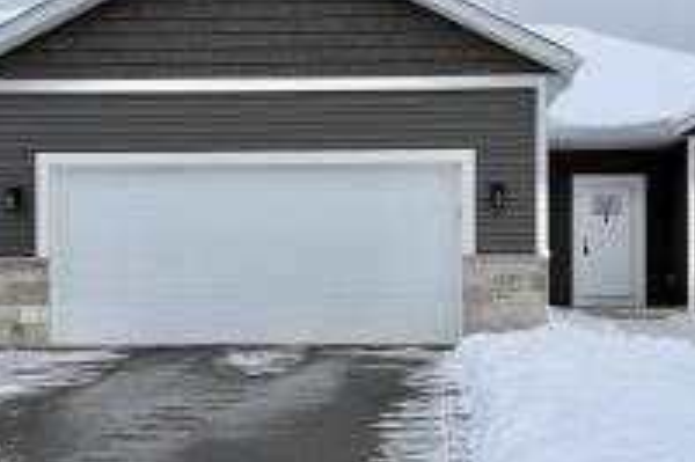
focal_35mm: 50
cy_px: 156
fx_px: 964
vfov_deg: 26.8
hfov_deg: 39.6
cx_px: 351
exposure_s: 1/5714
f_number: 1.78
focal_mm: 6.76
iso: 80
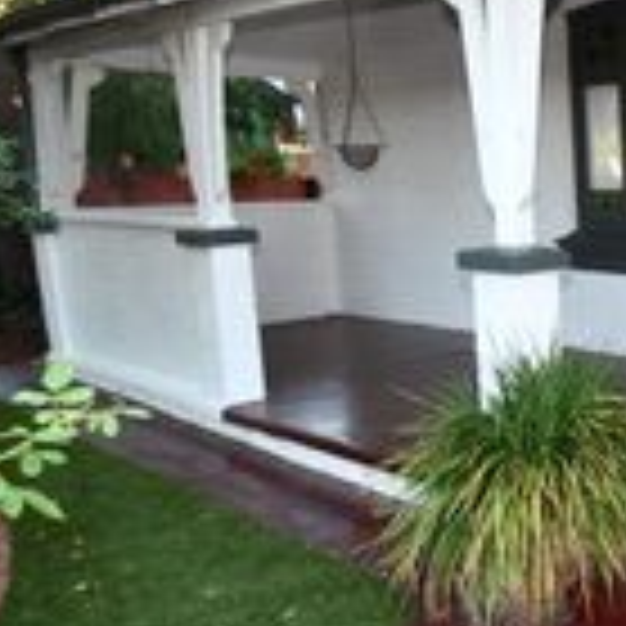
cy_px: 277
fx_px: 880
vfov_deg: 39.1
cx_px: 860
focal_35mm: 43
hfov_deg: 29.4
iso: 320
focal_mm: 10
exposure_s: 1/60
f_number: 4
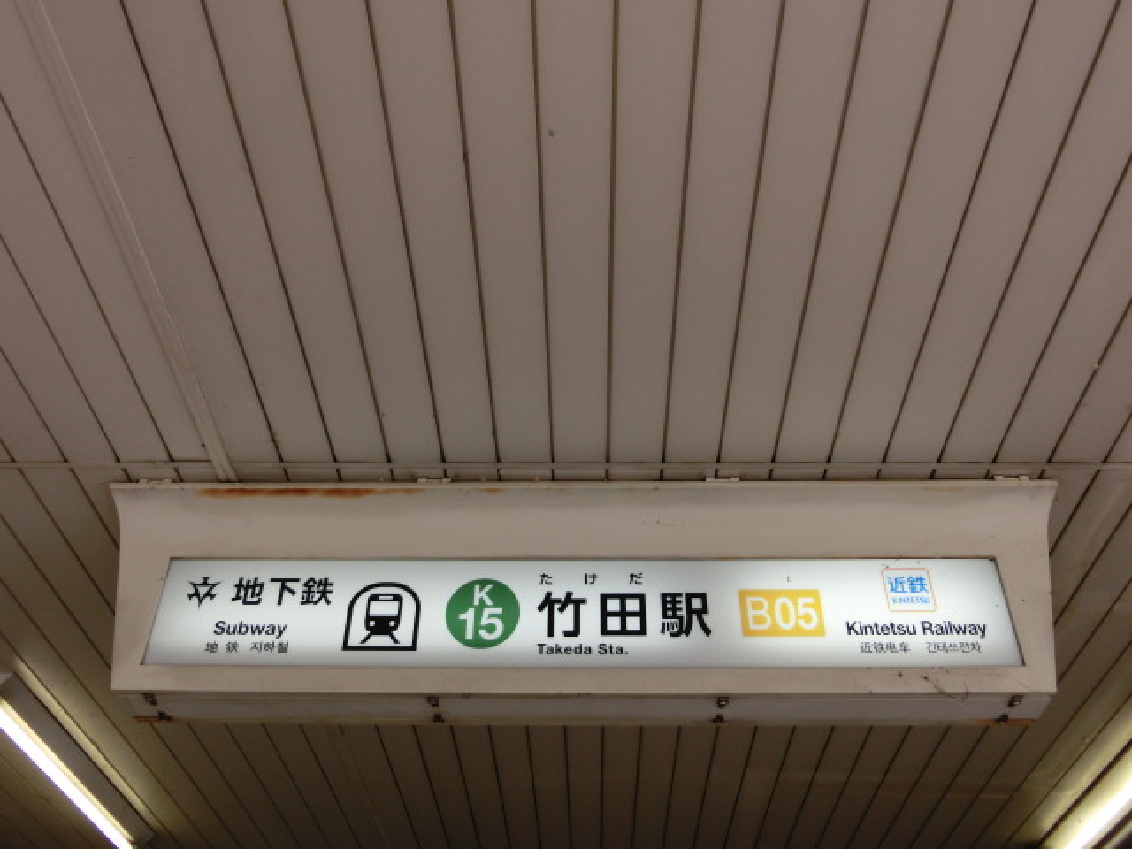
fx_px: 948
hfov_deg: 61.7
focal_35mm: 29
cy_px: 424
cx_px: 566
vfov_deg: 48.2
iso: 80
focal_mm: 5.2
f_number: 3.7
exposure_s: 1/125
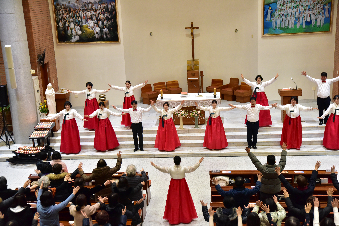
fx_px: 546
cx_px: 170
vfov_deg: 23.4
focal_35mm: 58
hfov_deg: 34.5
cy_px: 113
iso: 3200
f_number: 4
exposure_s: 1/250
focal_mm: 58
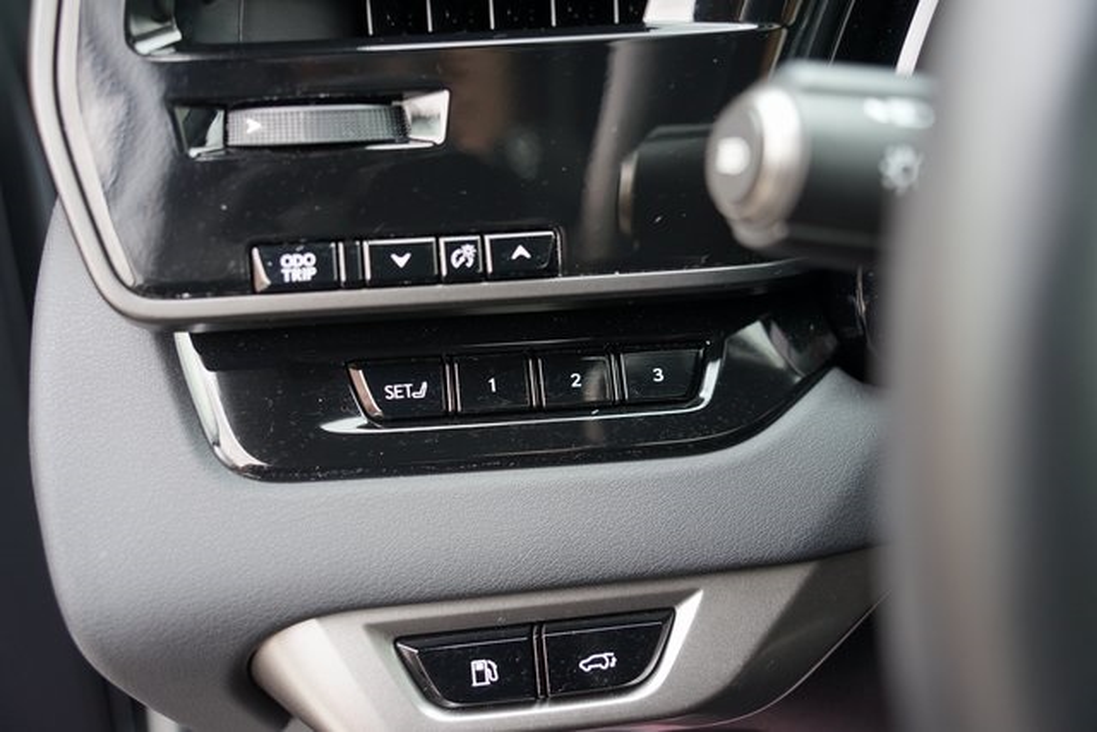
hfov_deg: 49.5
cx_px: 548
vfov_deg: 34.2
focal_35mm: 39
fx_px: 1189
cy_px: 366
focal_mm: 39
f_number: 4
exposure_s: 1/60
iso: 640
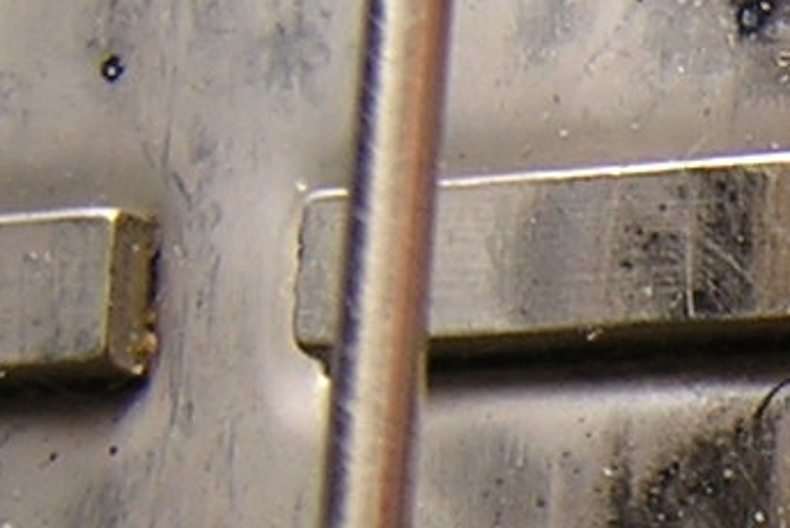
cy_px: 691
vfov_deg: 7.8
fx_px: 3821
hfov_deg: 11.3
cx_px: 1242
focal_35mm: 174
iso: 100
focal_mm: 4.7
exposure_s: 1/44.8
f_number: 2.6
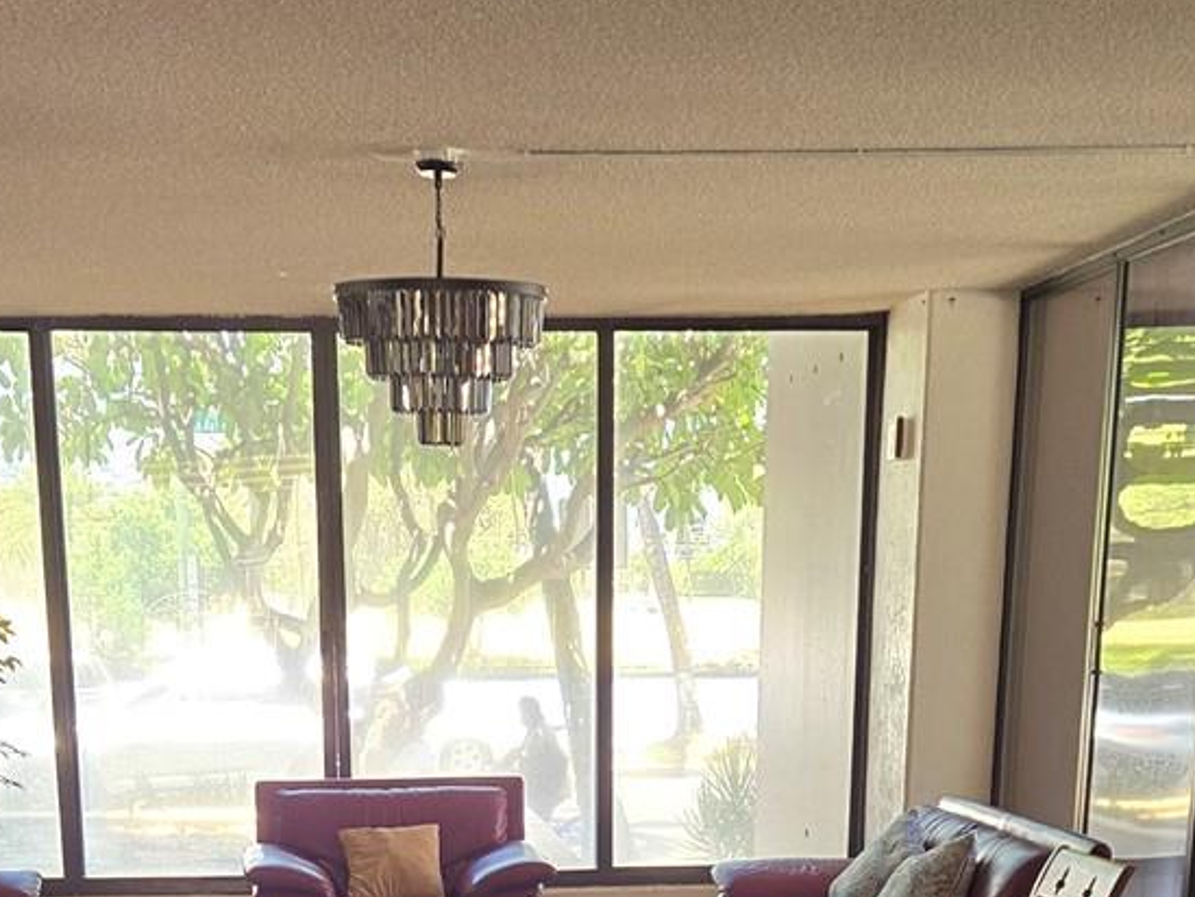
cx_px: 490
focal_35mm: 67
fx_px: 2313
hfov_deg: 28.9
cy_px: 1258
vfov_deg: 19.7
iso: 200
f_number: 1.8
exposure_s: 1/120
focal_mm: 5.4
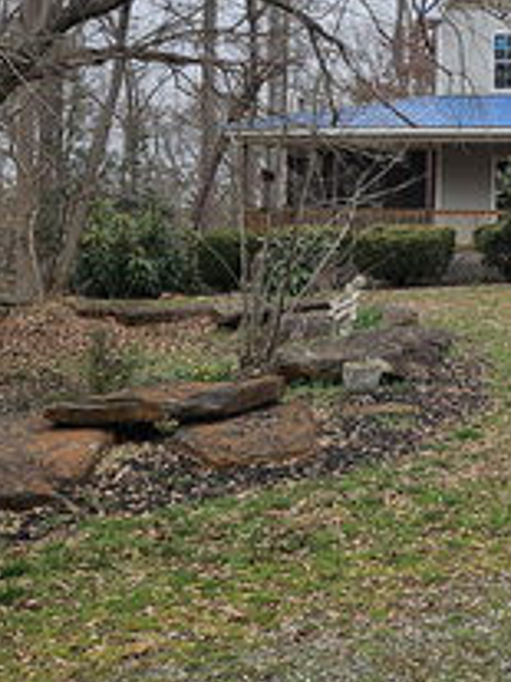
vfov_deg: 33.0
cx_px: 607
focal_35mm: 57
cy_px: 155
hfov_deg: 23.5
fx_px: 1123
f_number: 1.8
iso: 25
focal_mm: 5.4
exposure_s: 1/1399
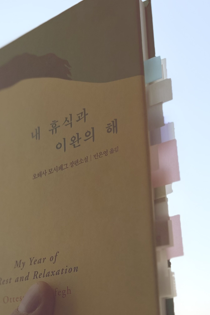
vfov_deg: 35.4
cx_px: 89
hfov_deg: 25.0
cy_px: 261
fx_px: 472
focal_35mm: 54
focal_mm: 5.96
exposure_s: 1/1953
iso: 50
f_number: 1.6
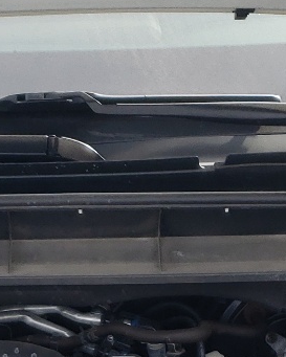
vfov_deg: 15.4
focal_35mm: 119
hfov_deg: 12.9
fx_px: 1259
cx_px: 57
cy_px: 462
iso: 50
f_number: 1.5
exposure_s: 1/714
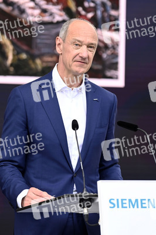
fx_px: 1172
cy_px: 118
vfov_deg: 11.4
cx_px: 78
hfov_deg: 7.6
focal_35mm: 180
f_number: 2.8
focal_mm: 180
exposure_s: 1/1250
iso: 400
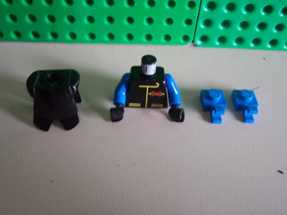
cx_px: 144
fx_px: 307
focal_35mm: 37
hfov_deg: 50.1
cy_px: 108
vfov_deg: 38.7
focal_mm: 5.6
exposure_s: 1/30
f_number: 2.8
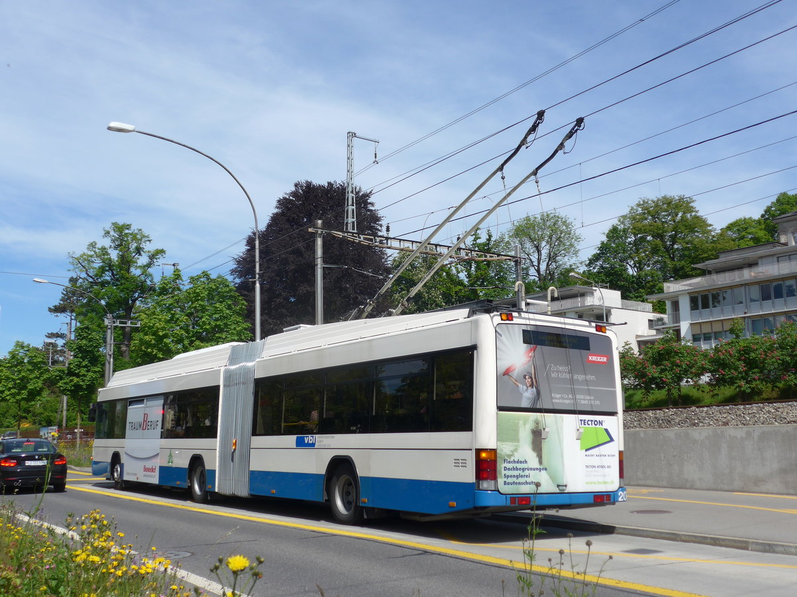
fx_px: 898
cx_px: 398
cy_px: 298
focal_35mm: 39
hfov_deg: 47.9
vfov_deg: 36.8
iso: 80
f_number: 2.8
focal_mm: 8
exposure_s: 1/2000
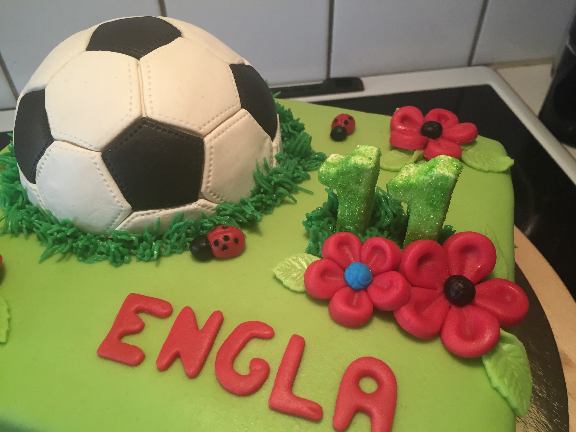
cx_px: 288
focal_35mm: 29
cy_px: 216
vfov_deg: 48.2
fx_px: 483
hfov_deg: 61.7
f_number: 2.2
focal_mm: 4.15
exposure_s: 1/33
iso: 100
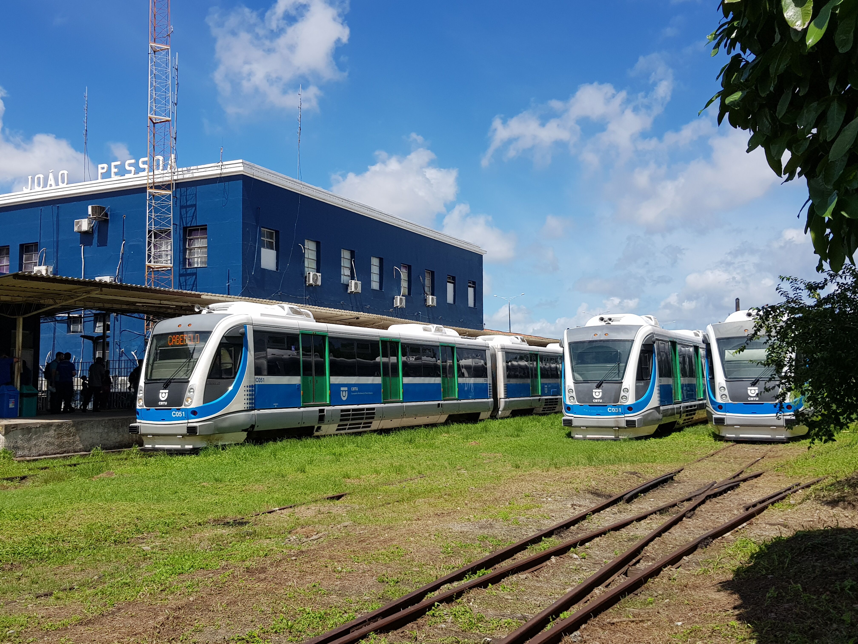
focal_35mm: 26
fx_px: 644
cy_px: 322
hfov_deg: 67.3
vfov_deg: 53.1
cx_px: 429
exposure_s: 1/2464
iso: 40
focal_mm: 4.2
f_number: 1.7
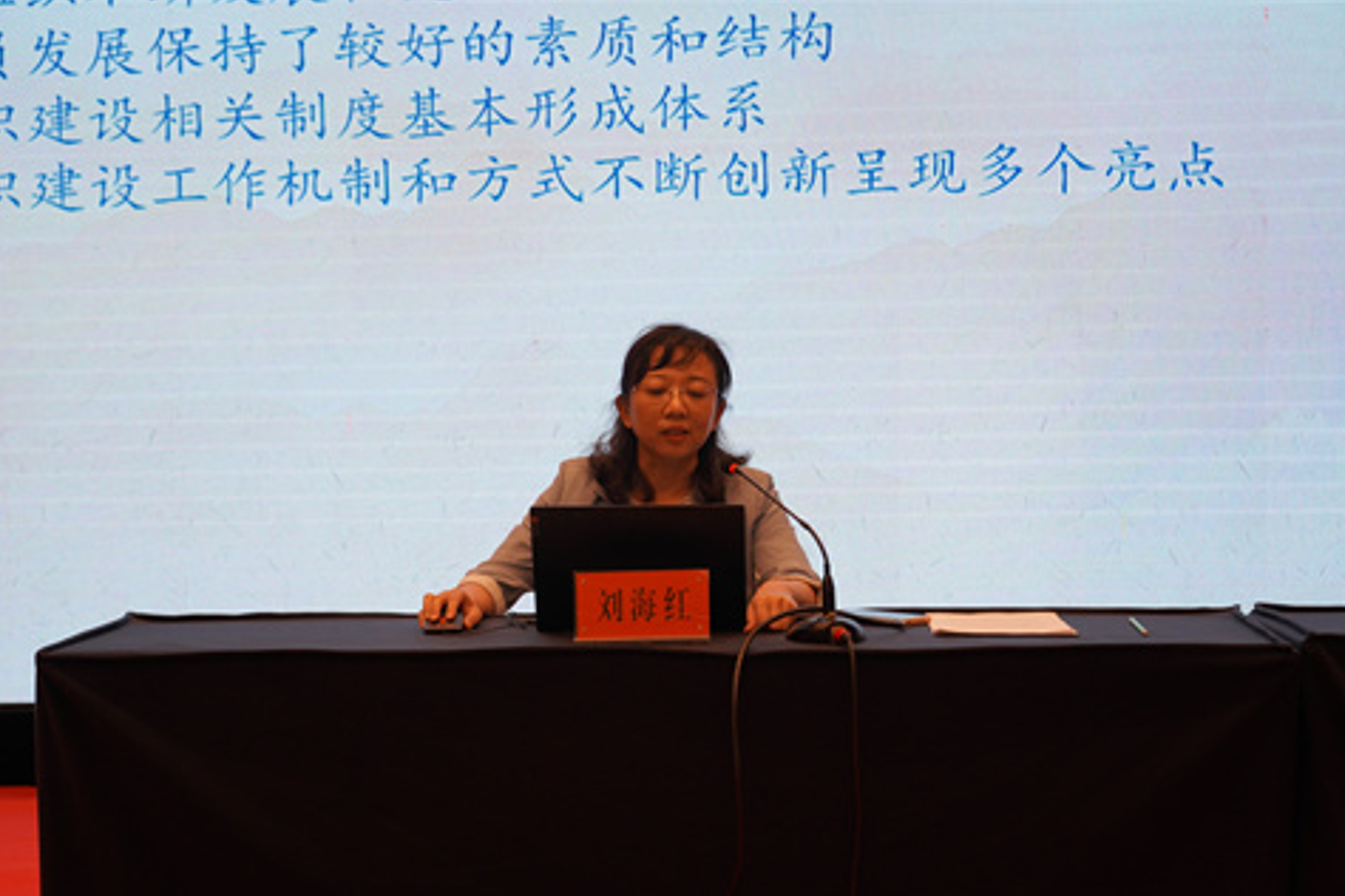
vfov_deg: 23.4
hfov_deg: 34.5
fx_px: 2167
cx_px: 687
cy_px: 469
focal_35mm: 58
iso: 640
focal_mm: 55
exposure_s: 1/160
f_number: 4
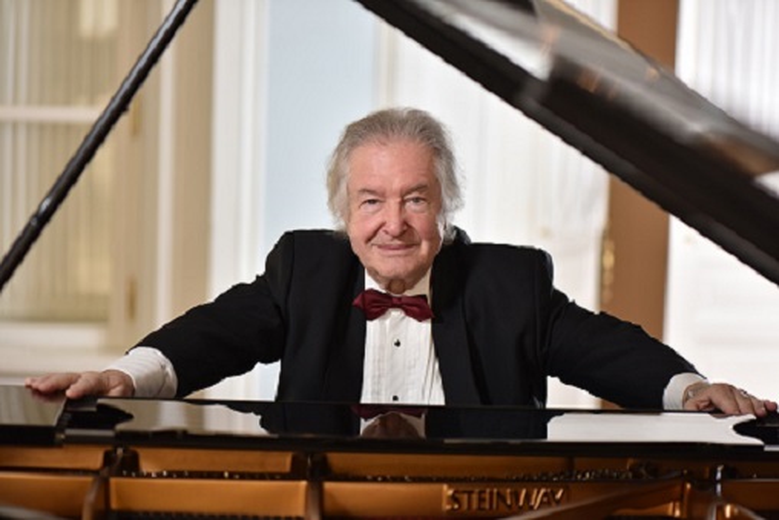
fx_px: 2273
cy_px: 260
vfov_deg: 13.0
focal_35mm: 105
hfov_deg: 19.5
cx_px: 390
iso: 160
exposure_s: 1/125
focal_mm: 105
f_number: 3.2
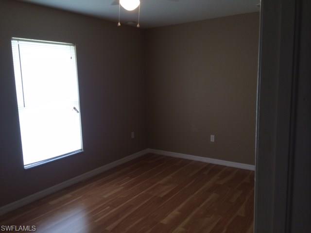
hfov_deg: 60.0
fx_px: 270
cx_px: 156
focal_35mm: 30
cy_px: 116
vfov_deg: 46.8
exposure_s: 1/30
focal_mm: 4.12
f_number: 2.2
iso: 40
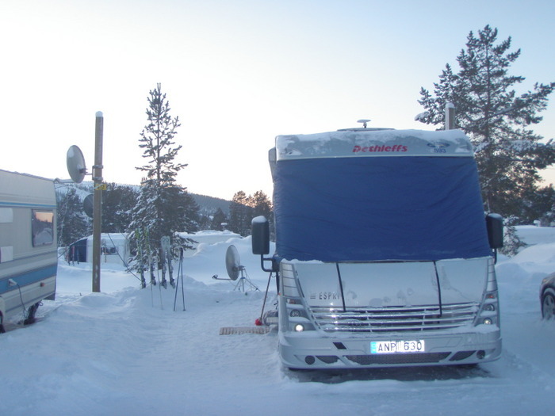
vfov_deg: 37.7
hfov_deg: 49.0
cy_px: 208
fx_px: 609
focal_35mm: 38
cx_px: 278
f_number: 3.5
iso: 80
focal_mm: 6.7
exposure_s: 1/160
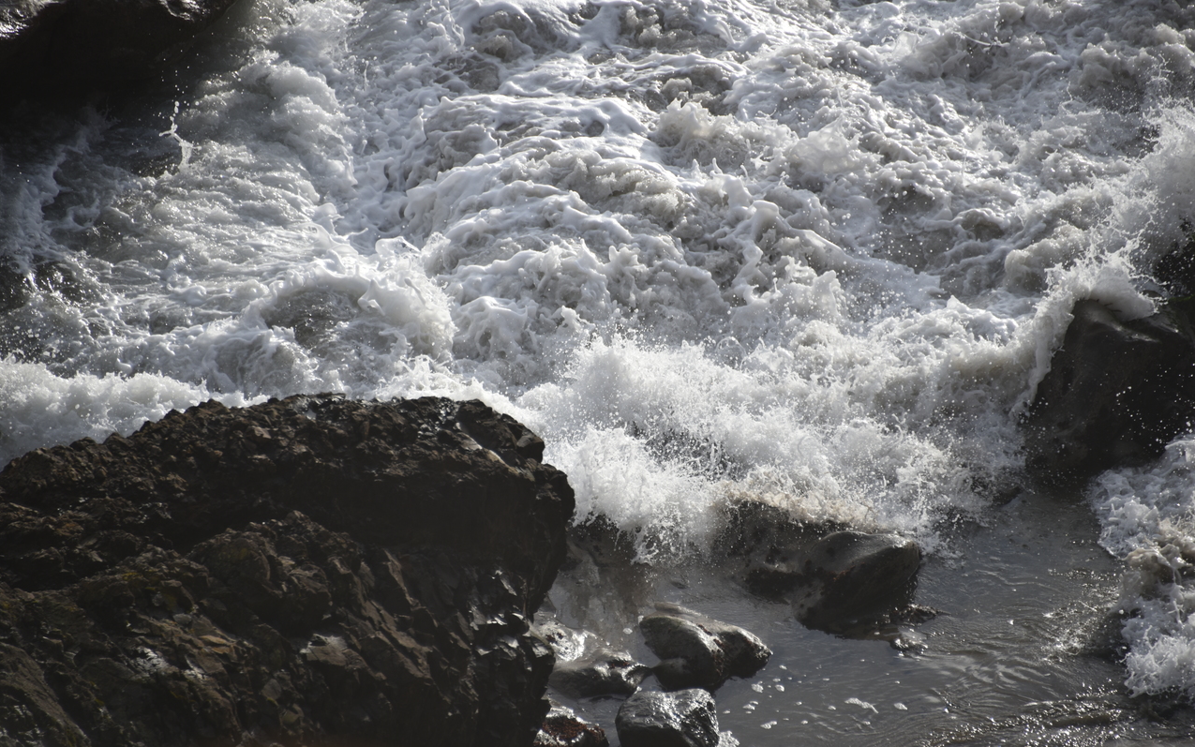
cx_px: 599
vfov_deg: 4.3
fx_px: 9999
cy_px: 392
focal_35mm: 307
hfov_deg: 6.8
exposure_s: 1/640
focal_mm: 300
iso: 110
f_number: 5.6
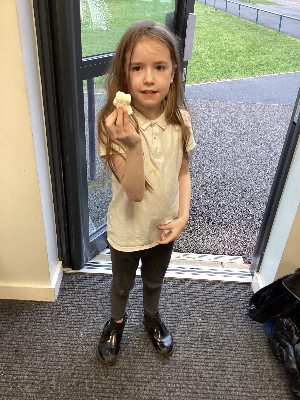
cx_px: 150
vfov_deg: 58.4
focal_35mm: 31
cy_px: 200
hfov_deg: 45.4
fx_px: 358
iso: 160
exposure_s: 1/50
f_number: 2.4
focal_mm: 3.3
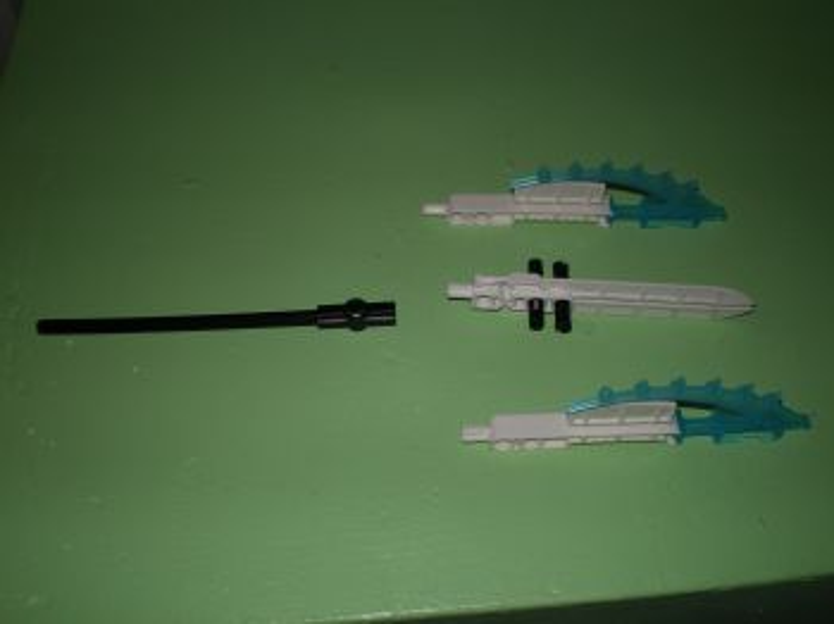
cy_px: 312
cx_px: 417
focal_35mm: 38
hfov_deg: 49.0
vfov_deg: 37.7
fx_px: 915
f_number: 4.6
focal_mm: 6.3
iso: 64
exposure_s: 1/30
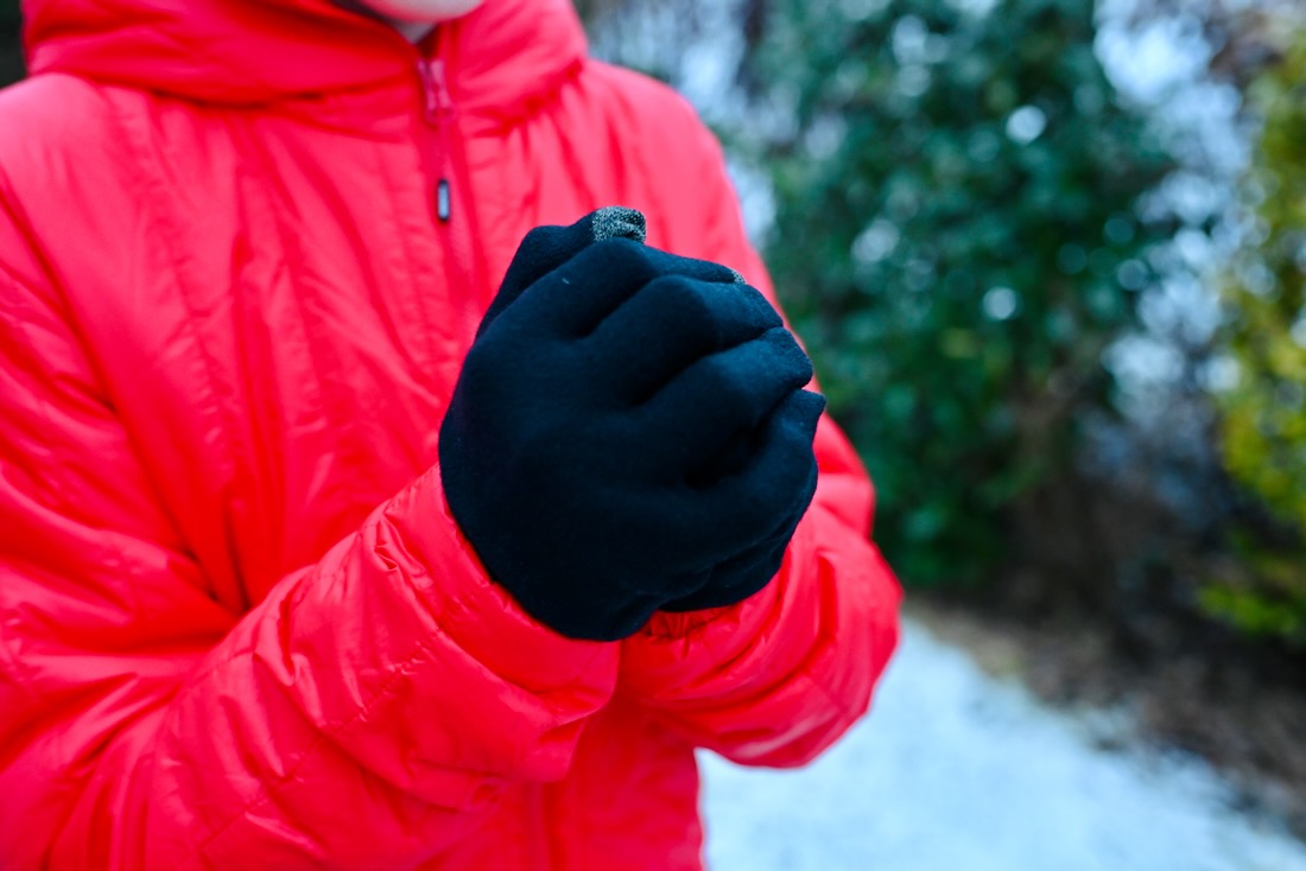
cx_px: 653
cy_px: 436
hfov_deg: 54.4
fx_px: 1270
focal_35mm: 35
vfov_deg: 37.9
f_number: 2.8
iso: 3200
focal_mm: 35
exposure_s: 1/100
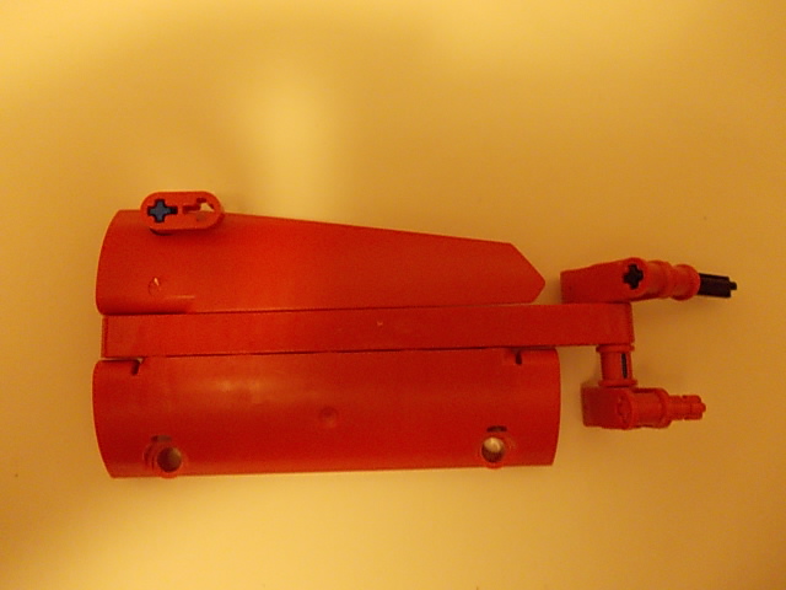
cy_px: 295
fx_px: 636
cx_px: 393
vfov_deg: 49.7
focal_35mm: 28
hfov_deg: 63.4
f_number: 2.7
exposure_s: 1/4
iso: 360
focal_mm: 4
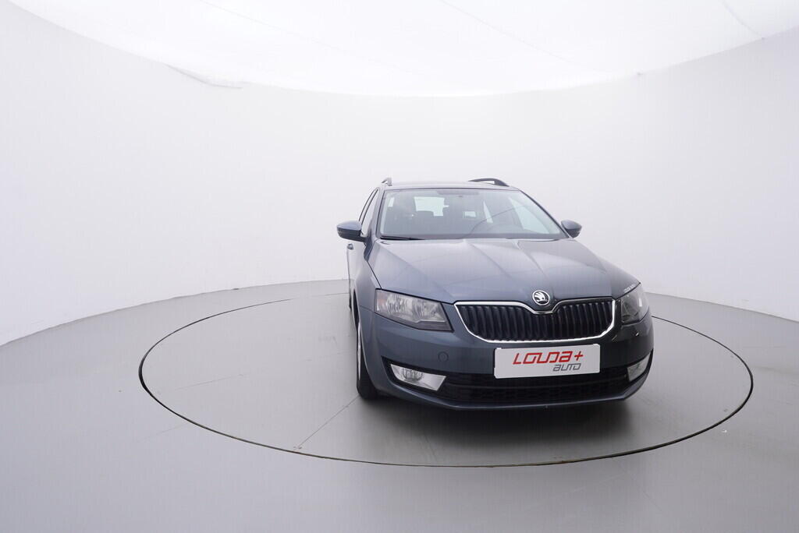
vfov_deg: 56.2
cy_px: 266
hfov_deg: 77.3
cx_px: 400
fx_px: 500
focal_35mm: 22
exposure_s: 1/80
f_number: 5
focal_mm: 15
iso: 200
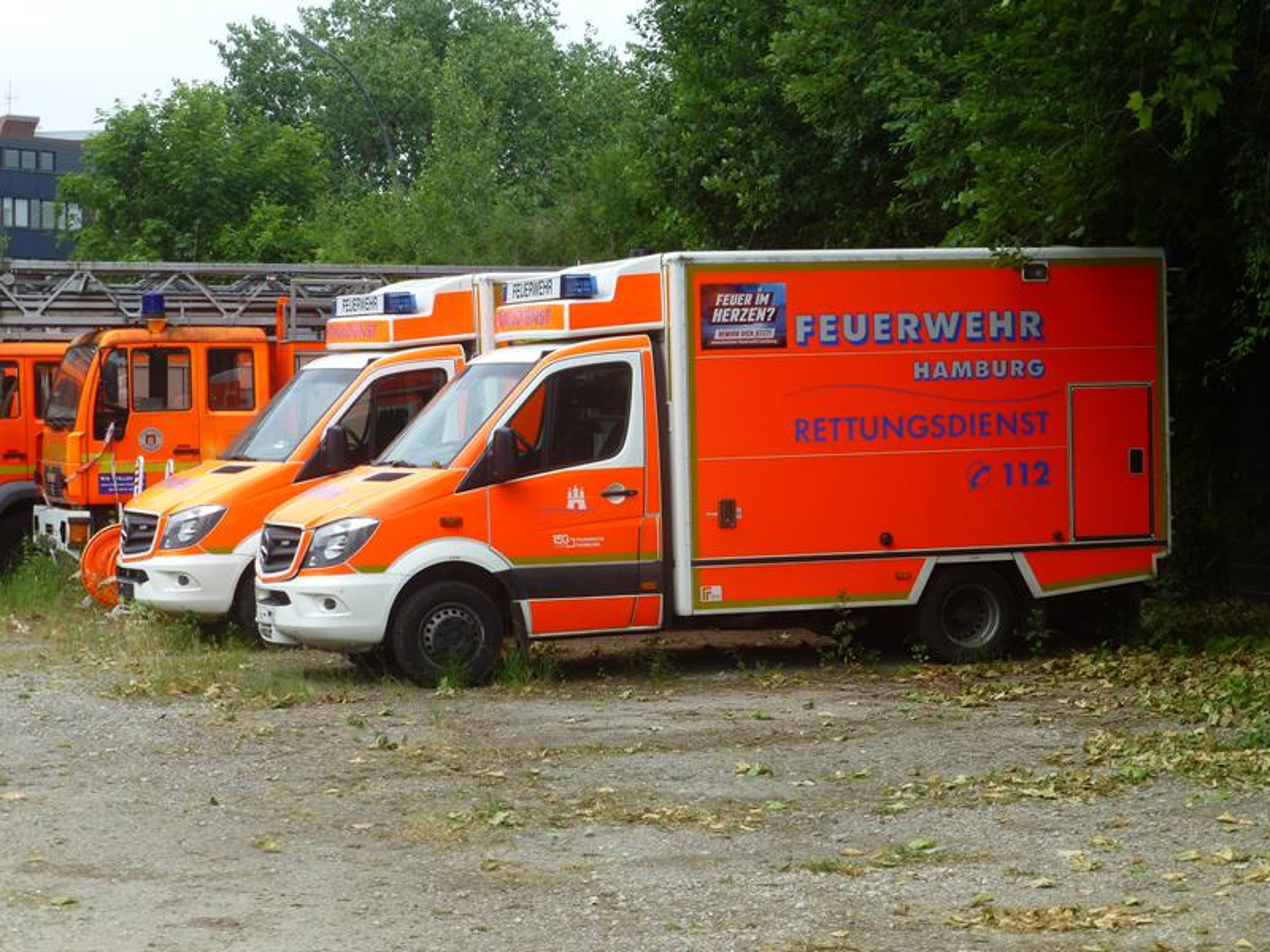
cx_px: 635
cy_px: 476
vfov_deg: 17.4
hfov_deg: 23.0
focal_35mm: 85
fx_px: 3119
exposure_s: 1/250
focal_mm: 15.1
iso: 100
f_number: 5.2
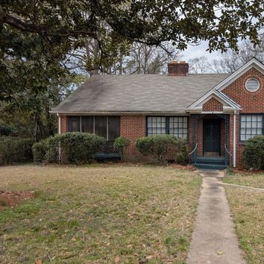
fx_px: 259
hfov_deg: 52.5
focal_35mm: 30
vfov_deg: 54.0
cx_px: 186
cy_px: 132
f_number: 1.68
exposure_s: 1/661
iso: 21
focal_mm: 6.9
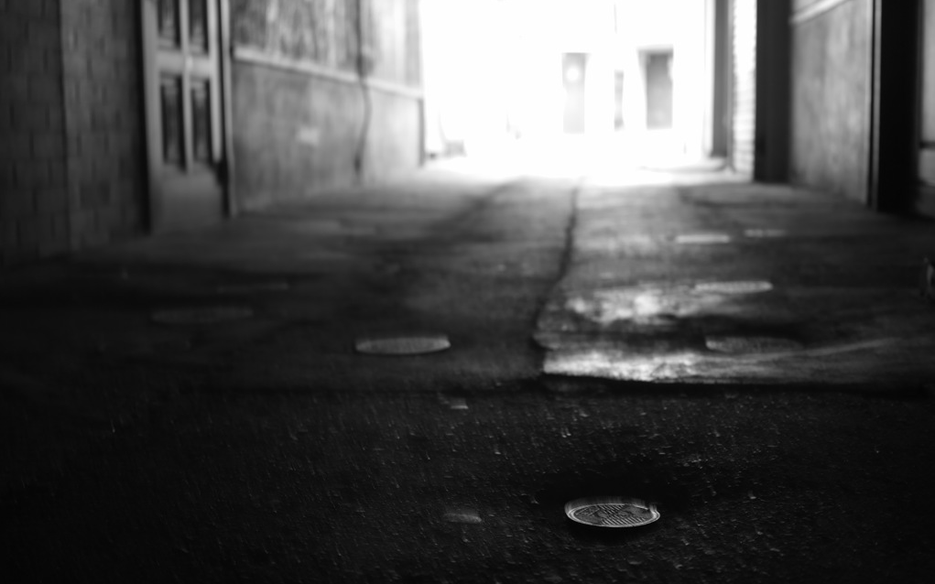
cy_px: 280
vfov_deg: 28.0
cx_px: 468
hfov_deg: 43.5
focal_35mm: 46
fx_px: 1172
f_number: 2.8
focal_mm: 30
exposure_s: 1/6
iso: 100
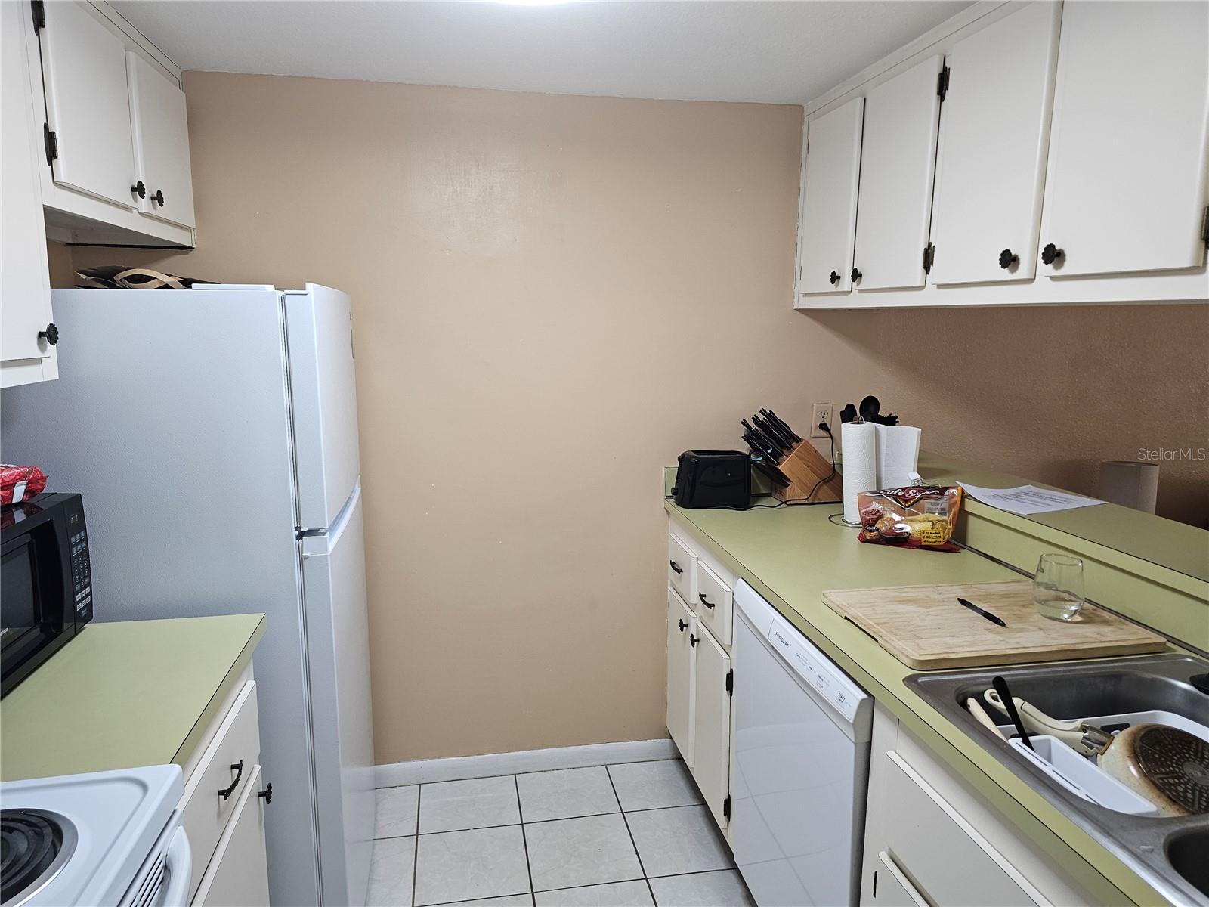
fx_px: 803
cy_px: 454
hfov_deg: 73.9
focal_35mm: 23
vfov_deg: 58.9
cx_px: 604
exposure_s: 1/120
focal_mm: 6.3
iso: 160
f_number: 1.7
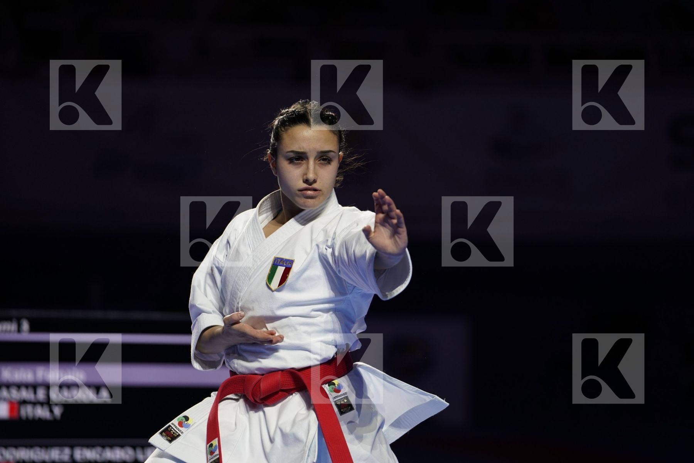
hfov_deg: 10.3
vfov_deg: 6.9
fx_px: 3855
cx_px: 347
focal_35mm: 200
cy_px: 232
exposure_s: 1/500
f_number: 2.8
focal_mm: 200
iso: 640
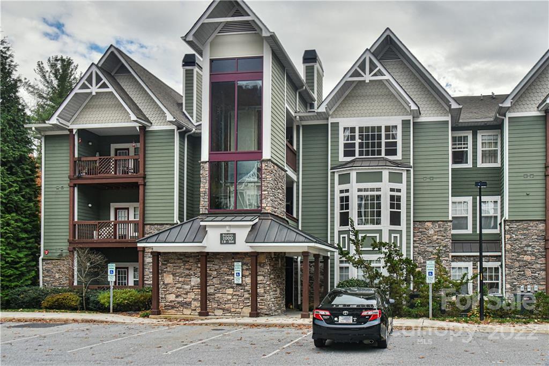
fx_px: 473
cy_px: 183
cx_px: 274
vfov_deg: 42.3
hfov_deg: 60.3
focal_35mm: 31
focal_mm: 31
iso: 1600
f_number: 7.1
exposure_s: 1/200
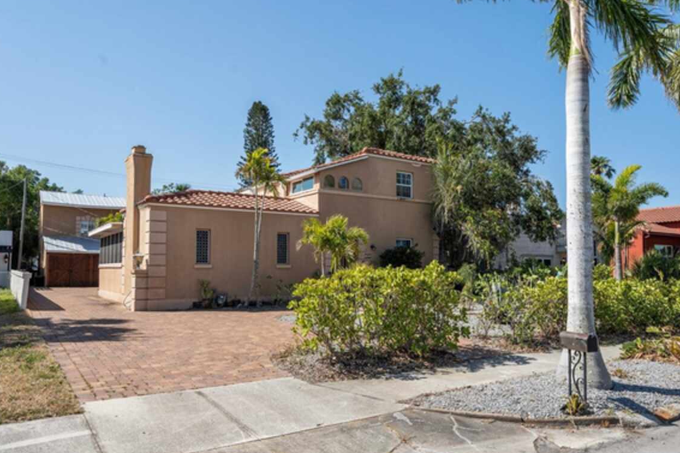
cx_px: 357
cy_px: 237
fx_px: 491
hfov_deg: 69.4
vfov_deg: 49.5
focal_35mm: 26
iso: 250
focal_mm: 23
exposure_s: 1/160
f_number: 8
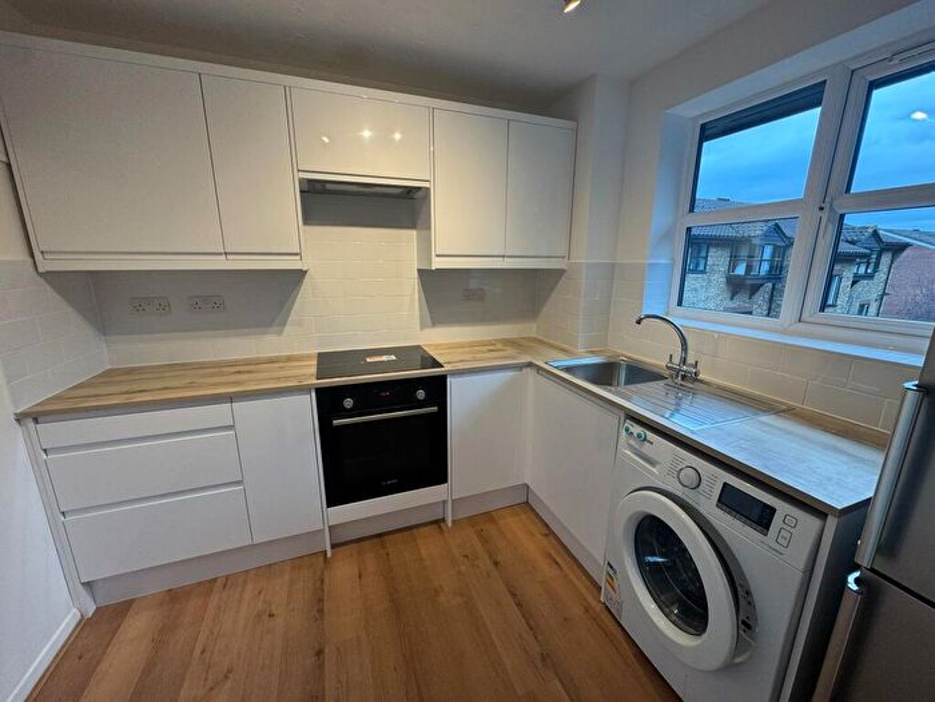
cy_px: 351
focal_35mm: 14
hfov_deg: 102.1
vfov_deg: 85.7
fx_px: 378
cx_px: 468
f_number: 2.2
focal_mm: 2.22
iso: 100
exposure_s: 1/100
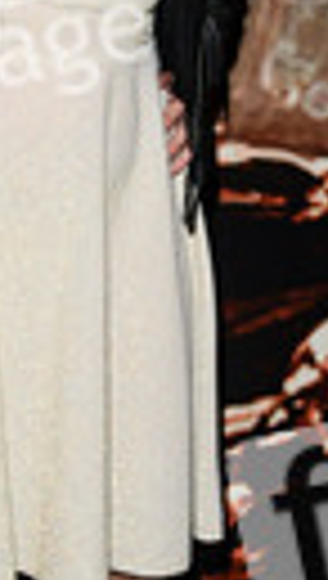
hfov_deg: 7.1
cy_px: 261
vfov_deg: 12.6
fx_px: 2626
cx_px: 52
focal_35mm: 171
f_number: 4.5
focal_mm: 35
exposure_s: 1/200
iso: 320
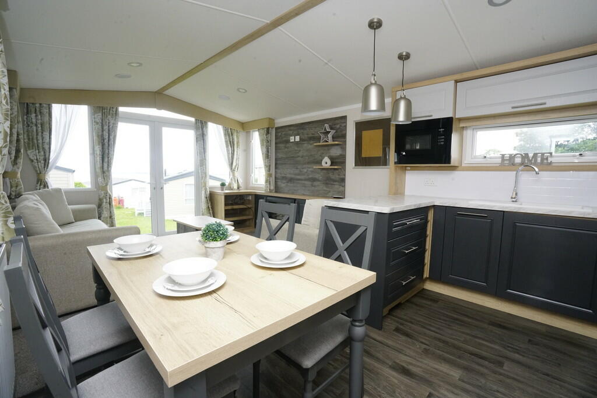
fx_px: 265
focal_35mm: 16
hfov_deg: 96.7
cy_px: 199
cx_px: 298
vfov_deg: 73.8
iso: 3200
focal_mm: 16
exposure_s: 1/60
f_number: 16
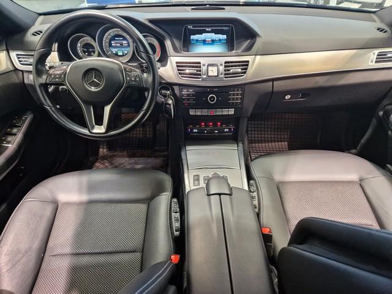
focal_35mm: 23
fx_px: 260
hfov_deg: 73.9
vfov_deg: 58.9
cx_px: 196
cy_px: 147
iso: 500
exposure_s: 1/100
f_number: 1.8
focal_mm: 5.4
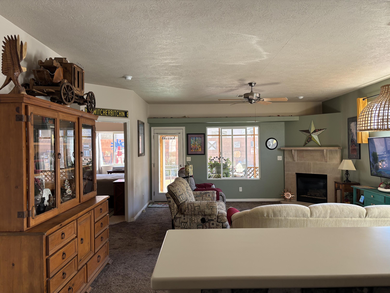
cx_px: 195
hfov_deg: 67.3
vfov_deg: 53.1
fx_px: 293
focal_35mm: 26
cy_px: 146
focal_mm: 5.96
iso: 100
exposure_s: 1/121
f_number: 1.6
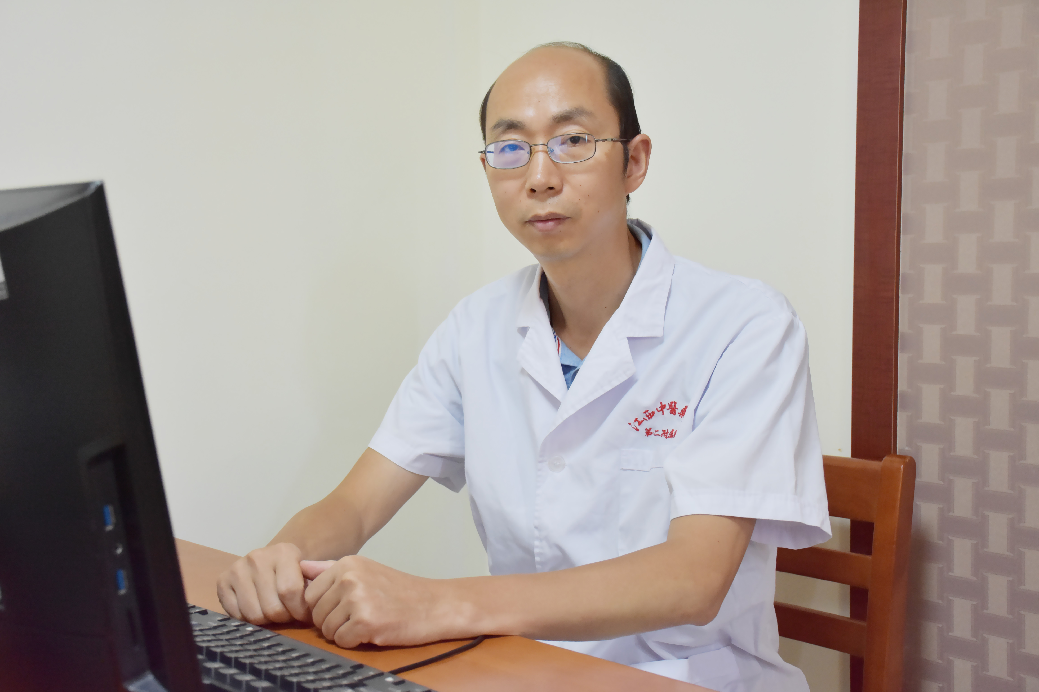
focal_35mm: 45
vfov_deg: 29.9
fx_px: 1299
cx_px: 520
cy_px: 346
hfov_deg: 43.6
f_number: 5
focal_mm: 30
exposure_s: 1/100
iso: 1250
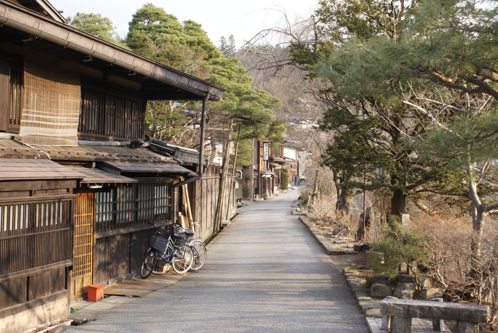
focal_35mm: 45
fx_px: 623
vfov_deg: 29.9
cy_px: 166
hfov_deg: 43.6
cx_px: 249
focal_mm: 30
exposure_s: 1/60
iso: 200
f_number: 9
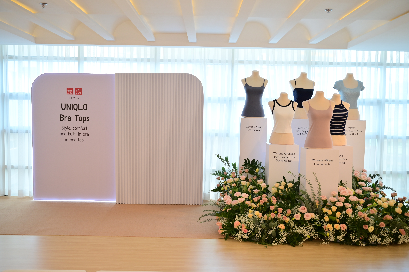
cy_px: 136
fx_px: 420
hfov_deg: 51.9
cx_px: 204
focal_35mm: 37
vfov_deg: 35.9
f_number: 2.8
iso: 320
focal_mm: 37
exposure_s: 1/200
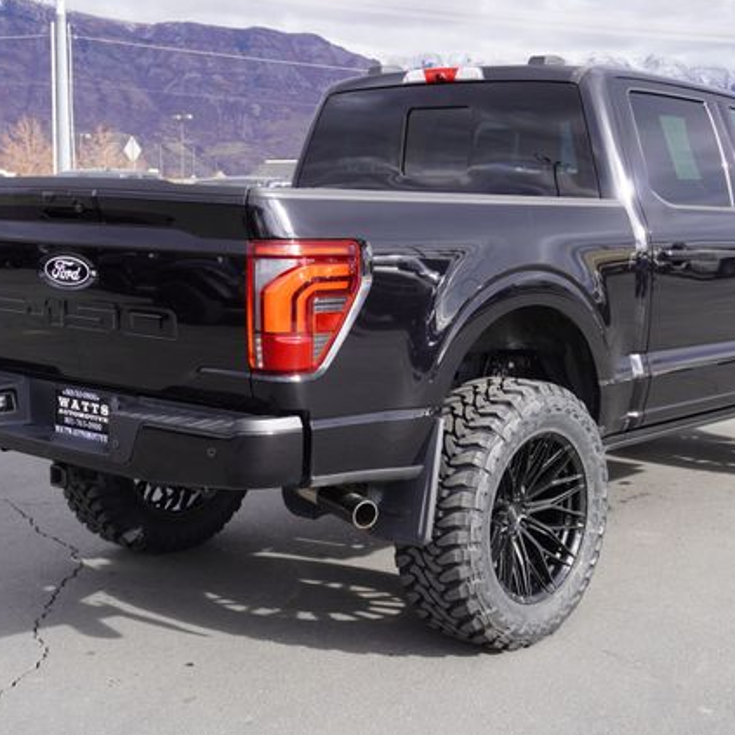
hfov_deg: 31.6
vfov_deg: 31.6
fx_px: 1297
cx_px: 426
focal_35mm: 54
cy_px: 367
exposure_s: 1/100
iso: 100
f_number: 6.3
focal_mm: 28
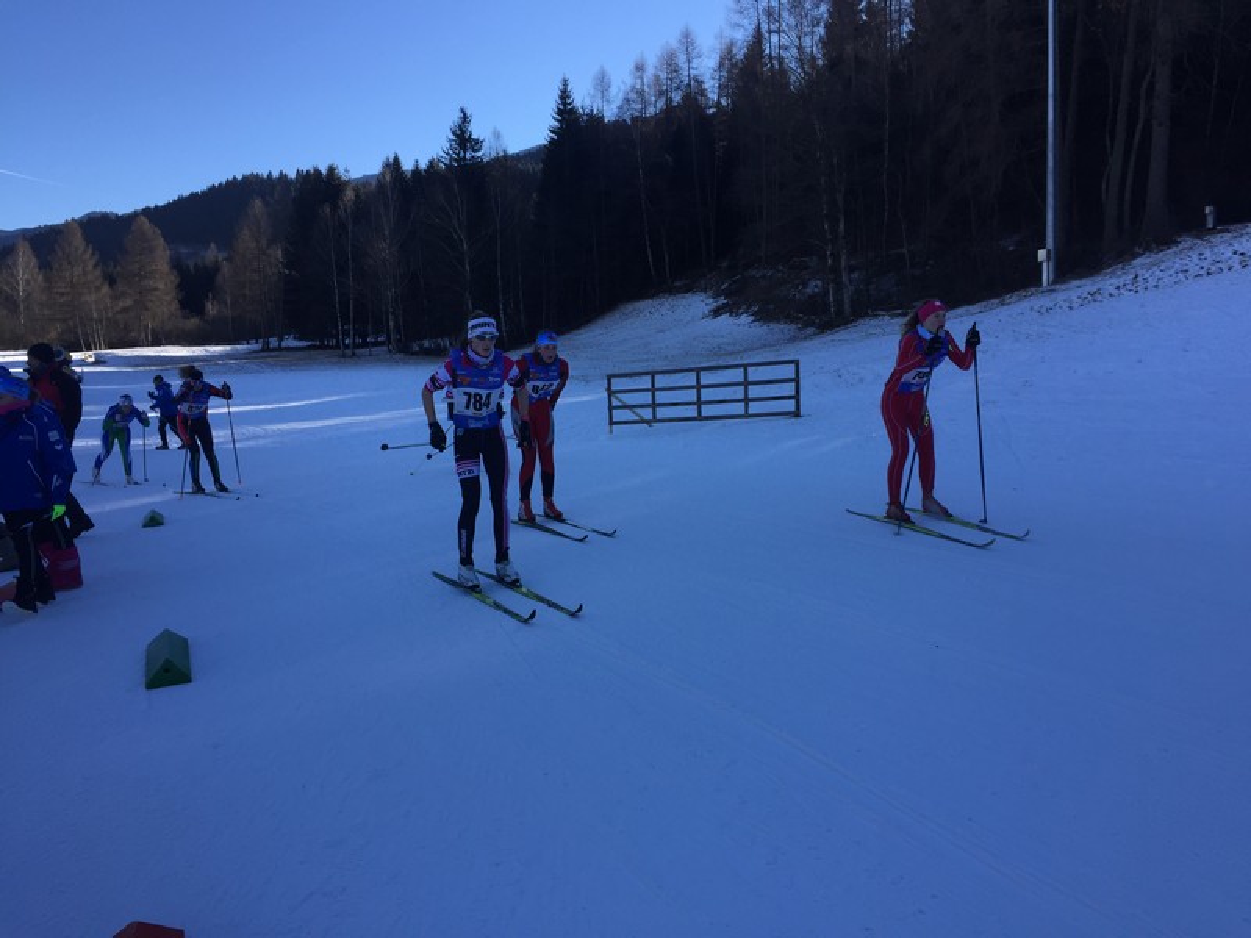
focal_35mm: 29
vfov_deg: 48.2
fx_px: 1048
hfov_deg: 61.7
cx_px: 626
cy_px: 469
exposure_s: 1/1130
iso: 32
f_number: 2.2
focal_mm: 4.15
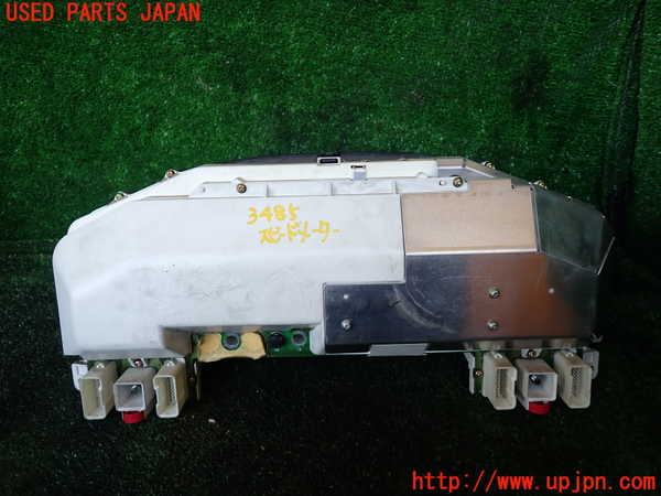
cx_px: 330
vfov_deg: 54.9
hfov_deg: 69.4
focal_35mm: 25
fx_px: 477
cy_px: 248
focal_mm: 4.5
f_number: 2
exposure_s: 1/80
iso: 100
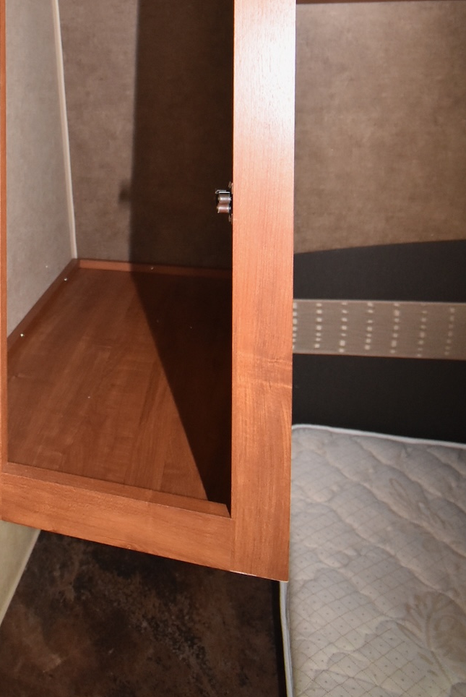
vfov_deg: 57.6
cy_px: 90
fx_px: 542
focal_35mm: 28
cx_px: 56
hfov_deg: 43.0
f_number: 4.5
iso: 2000
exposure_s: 1/60
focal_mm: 10
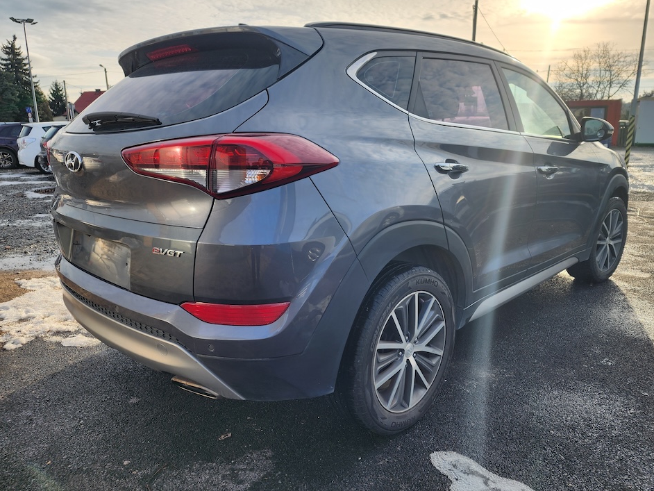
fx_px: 472
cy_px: 251
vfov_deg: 54.9
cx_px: 332
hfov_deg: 69.4
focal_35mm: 25
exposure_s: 1/322
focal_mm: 6.4
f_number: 1.8
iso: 12
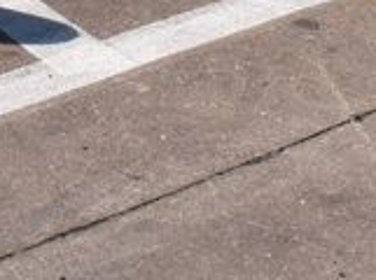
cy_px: -455
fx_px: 2590
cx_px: -9
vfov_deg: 5.9
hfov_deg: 8.3
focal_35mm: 239
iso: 200
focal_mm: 26
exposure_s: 1/500
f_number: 11
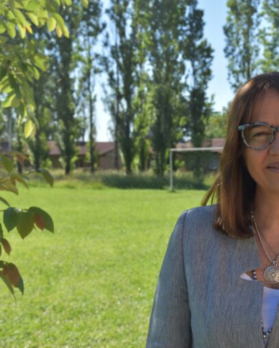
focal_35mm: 81
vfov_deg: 23.6
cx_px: 241
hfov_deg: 18.7
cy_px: 174
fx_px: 836
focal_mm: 38
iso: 280
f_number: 8
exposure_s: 1/500
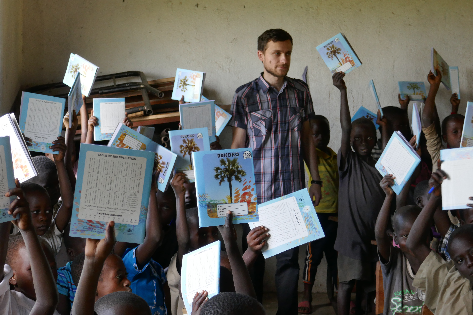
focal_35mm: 90
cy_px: 158
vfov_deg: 15.2
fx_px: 1182
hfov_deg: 22.6
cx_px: 236
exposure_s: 1/80
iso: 800
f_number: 5
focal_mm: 32.8
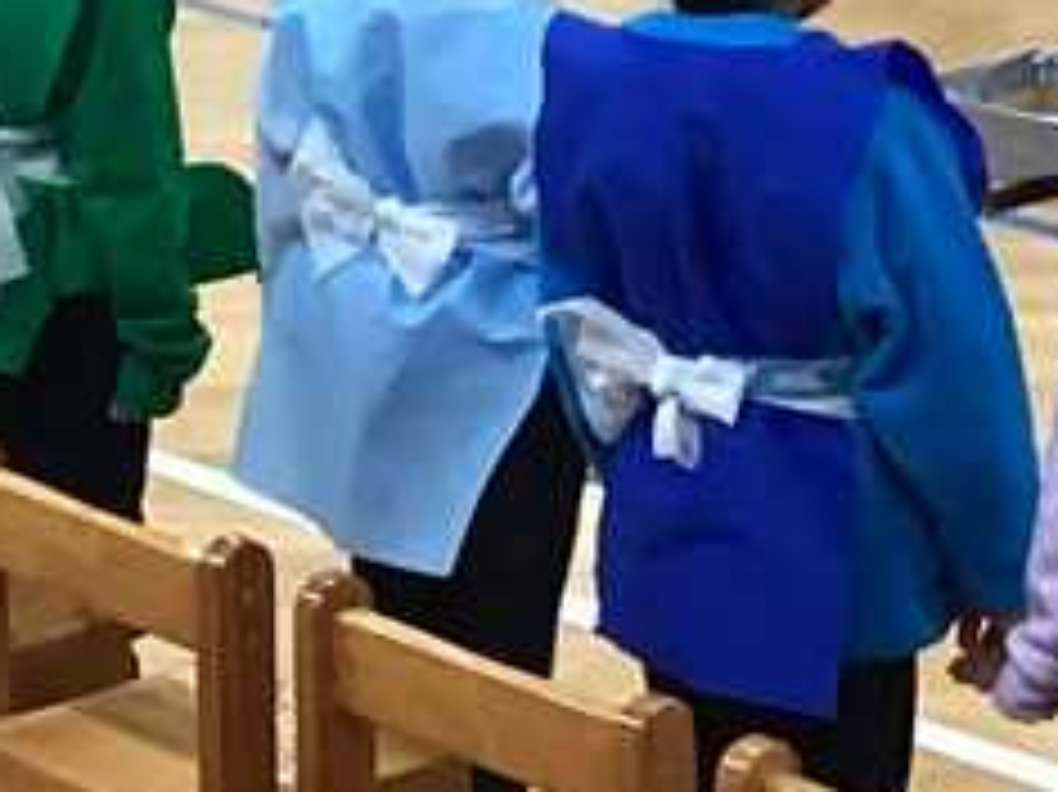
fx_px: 5163
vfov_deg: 8.3
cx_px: -315
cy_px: -832
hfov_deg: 11.4
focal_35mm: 169
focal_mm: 3.3
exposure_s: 1/60
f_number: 2.4
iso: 160
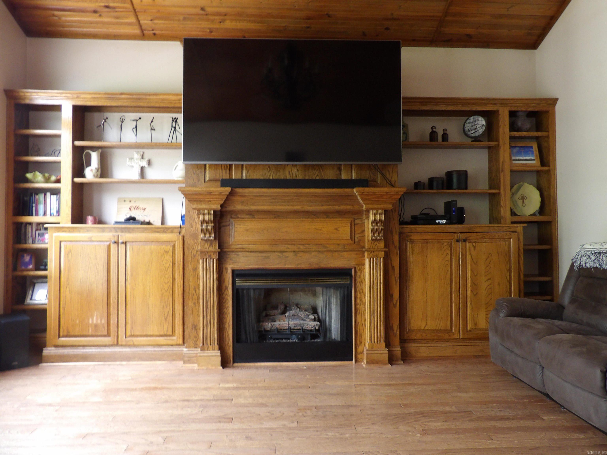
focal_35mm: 24
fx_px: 421
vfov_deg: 56.8
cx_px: 304
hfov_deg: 71.6
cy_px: 228
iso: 200
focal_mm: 4.3
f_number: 3.2
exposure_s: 1/18
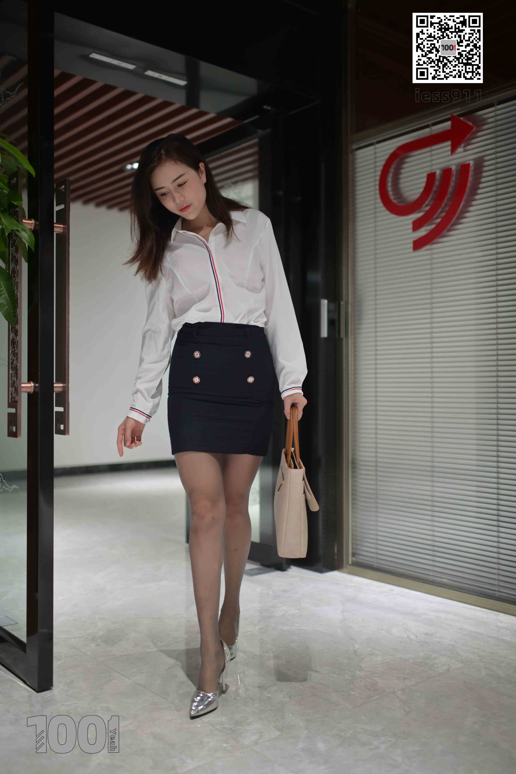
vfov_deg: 54.4
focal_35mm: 35
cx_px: 258
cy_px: 387
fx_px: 752
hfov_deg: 37.9
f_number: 1.6
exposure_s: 1/250
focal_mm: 35
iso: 640
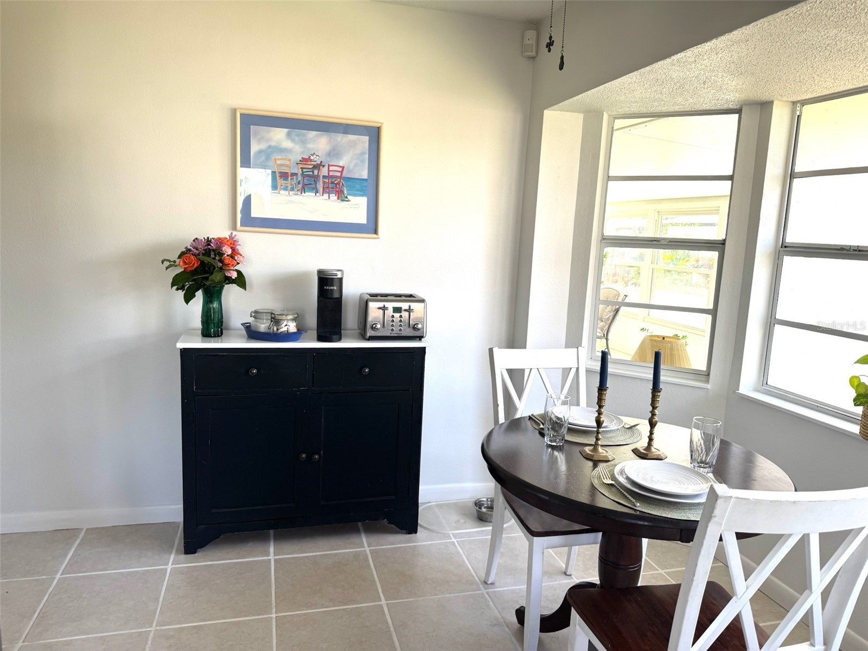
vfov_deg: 56.8
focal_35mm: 24
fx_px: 602
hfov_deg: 71.6
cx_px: 434
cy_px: 326
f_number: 1.78
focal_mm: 6.76
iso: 64
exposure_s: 1/121
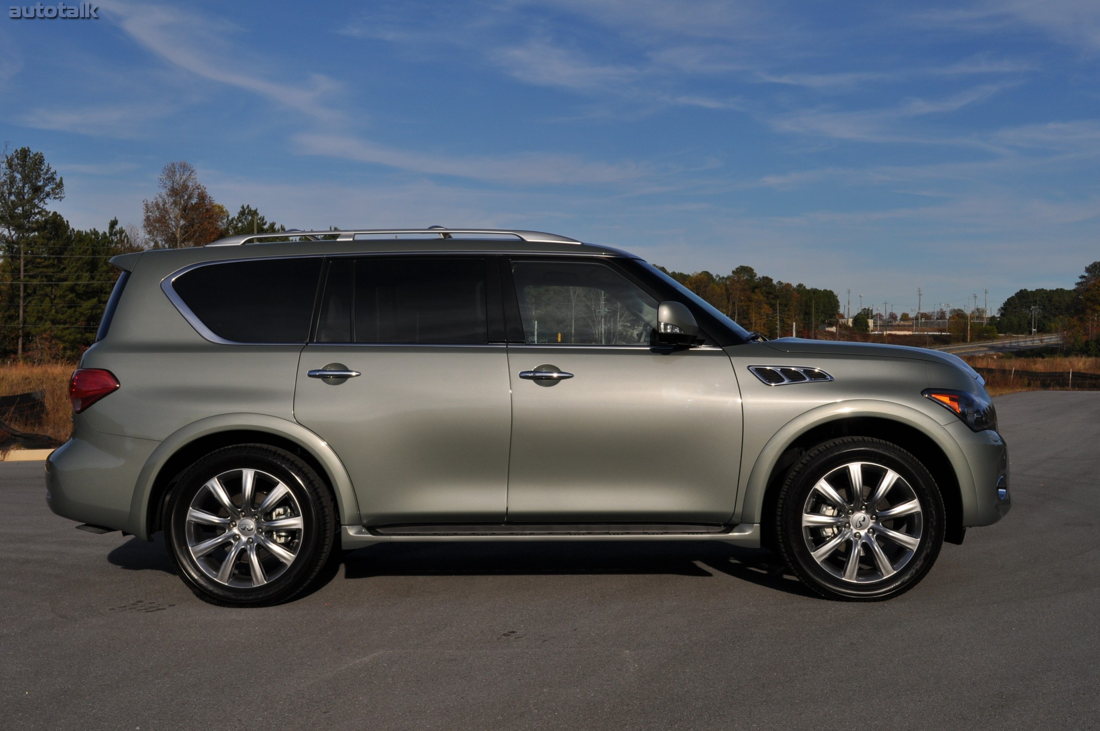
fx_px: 1328
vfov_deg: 30.8
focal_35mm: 44
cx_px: 550
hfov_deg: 45.0
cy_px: 366
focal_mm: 29
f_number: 11
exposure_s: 1/500
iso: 200
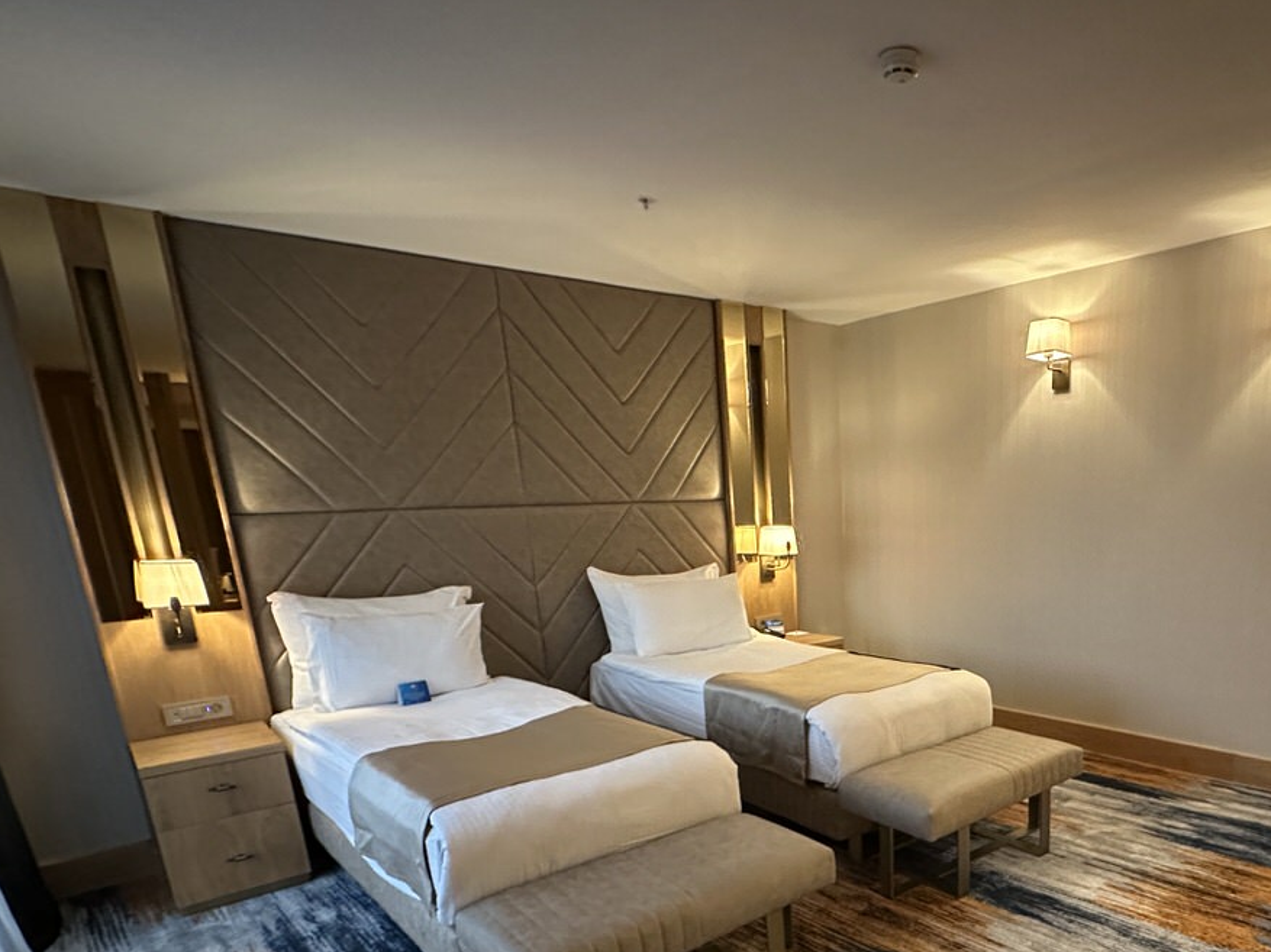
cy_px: 719
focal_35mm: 23
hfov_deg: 71.0
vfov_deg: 55.9
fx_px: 844
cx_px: 881
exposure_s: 1/34
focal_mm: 2.22
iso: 1000
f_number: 2.2
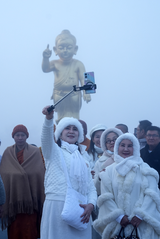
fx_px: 467
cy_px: 120
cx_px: 80
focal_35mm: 70
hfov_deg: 19.5
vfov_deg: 28.8
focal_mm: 70
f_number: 5
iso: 800
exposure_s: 1/1000
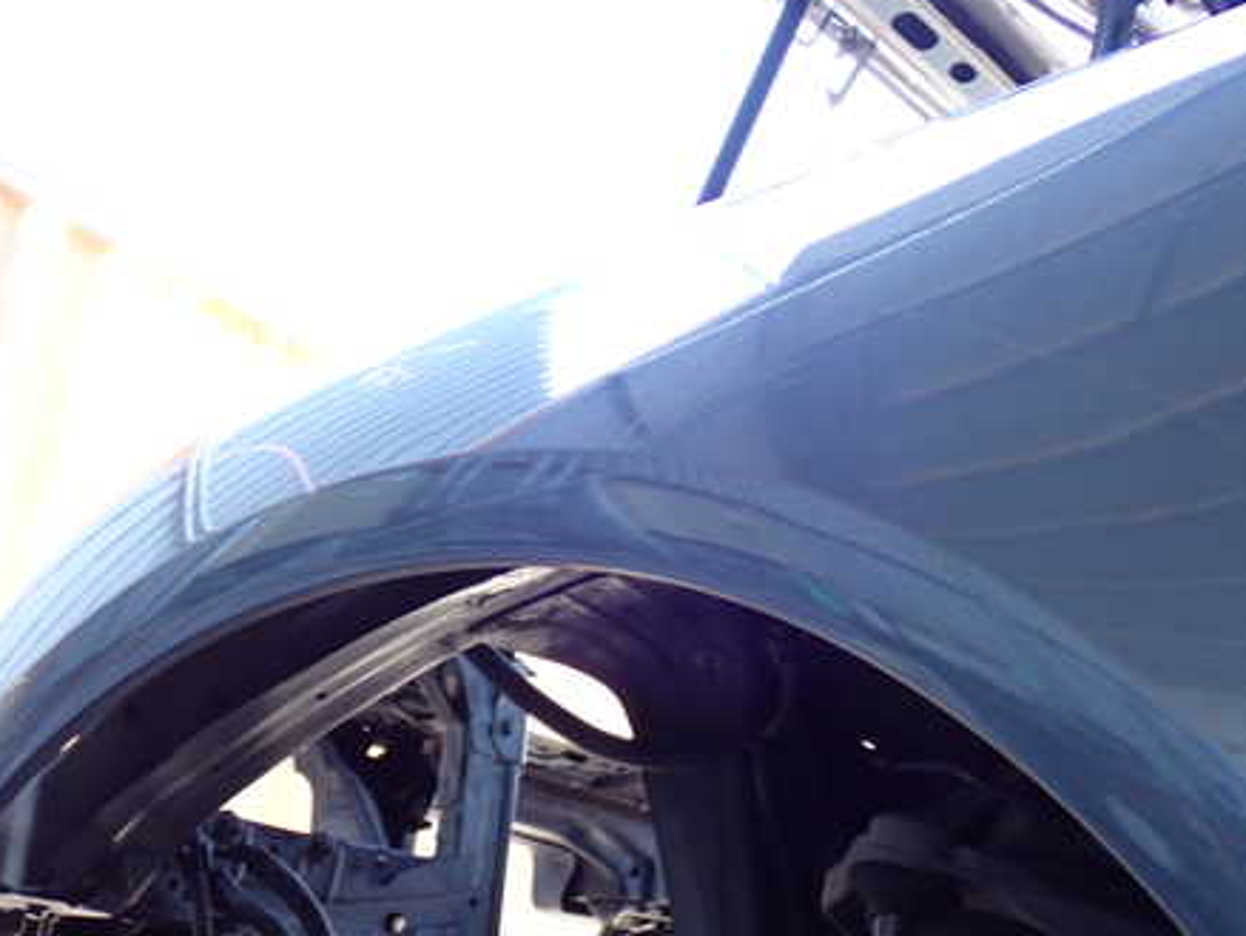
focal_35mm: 52
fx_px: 1873
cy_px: 484
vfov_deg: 28.1
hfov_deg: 36.7
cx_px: 708
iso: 200
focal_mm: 6.83
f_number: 2.7
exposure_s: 1/50
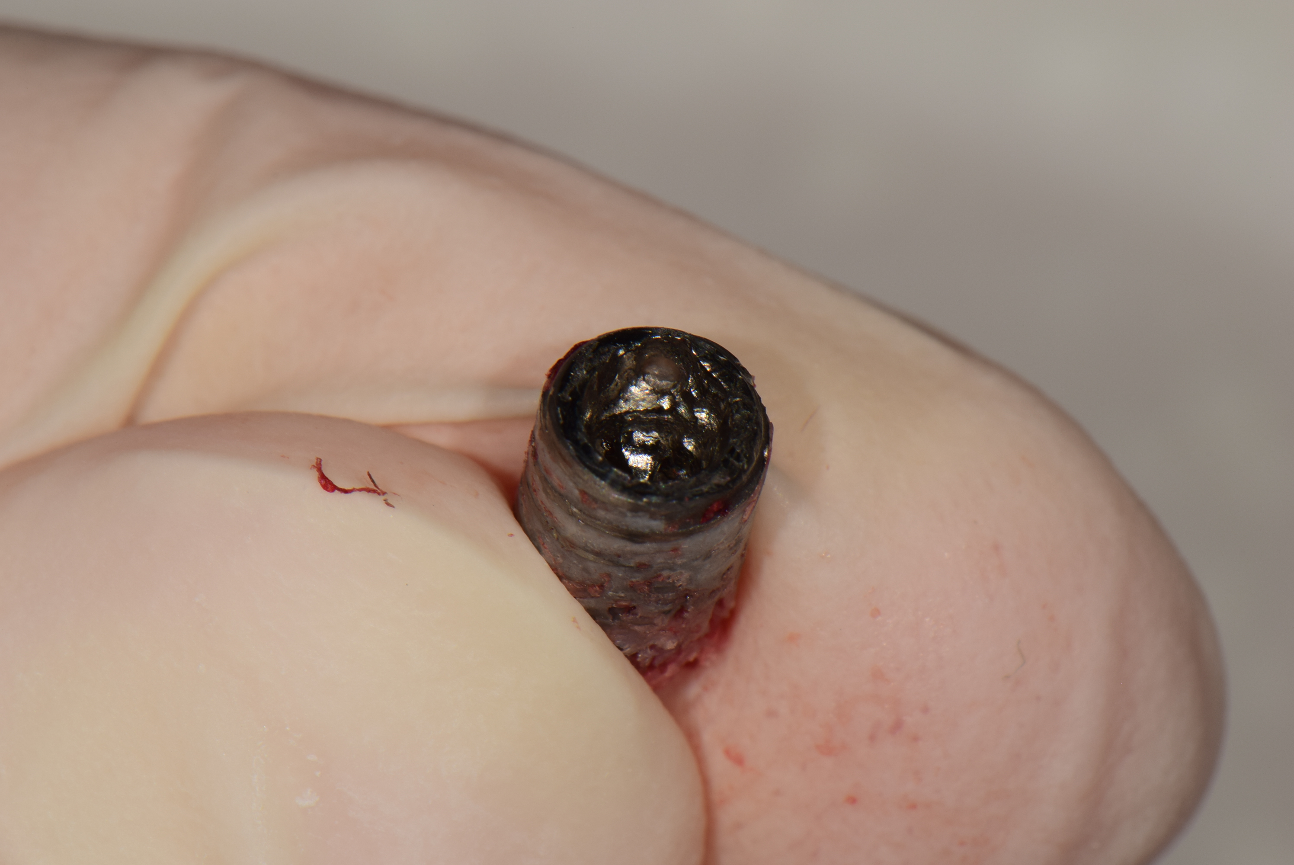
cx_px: 647
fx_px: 4586
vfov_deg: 10.8
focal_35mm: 128
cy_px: 432
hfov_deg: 16.1
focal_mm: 85
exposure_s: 1/200
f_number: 32
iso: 100
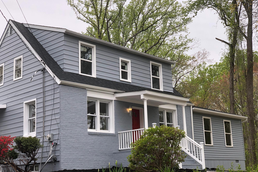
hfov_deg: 36.2
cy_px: 94
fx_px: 394
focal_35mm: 55
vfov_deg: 24.6
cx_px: 128
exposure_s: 1/129
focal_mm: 6
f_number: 2.4
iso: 16
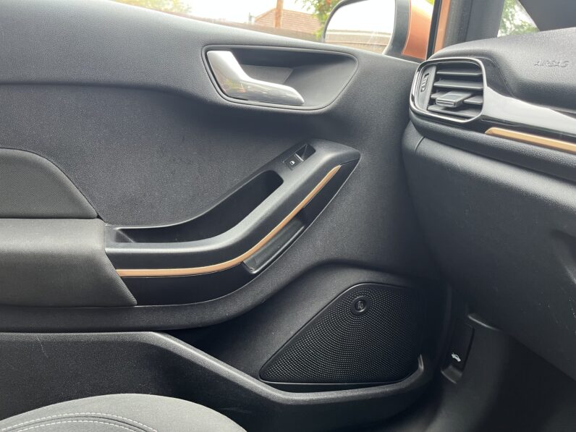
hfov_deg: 67.3
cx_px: 288
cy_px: 216
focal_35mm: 26
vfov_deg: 53.1
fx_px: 433
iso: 200
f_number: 1.6
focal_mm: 5.1
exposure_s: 1/60
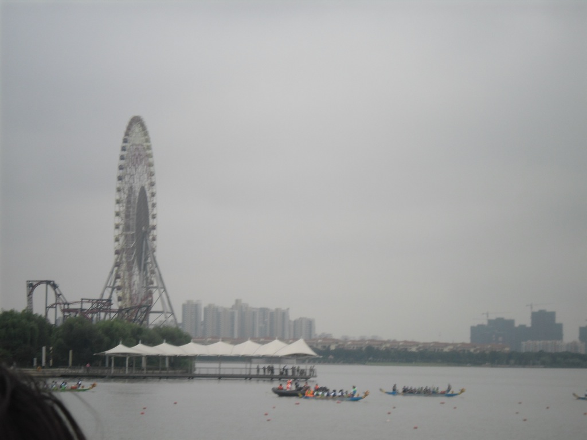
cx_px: 294
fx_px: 1831
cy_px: 220
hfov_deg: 18.2
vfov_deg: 13.7
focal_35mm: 108
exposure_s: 1/90
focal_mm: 19.2
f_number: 6.5
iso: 100
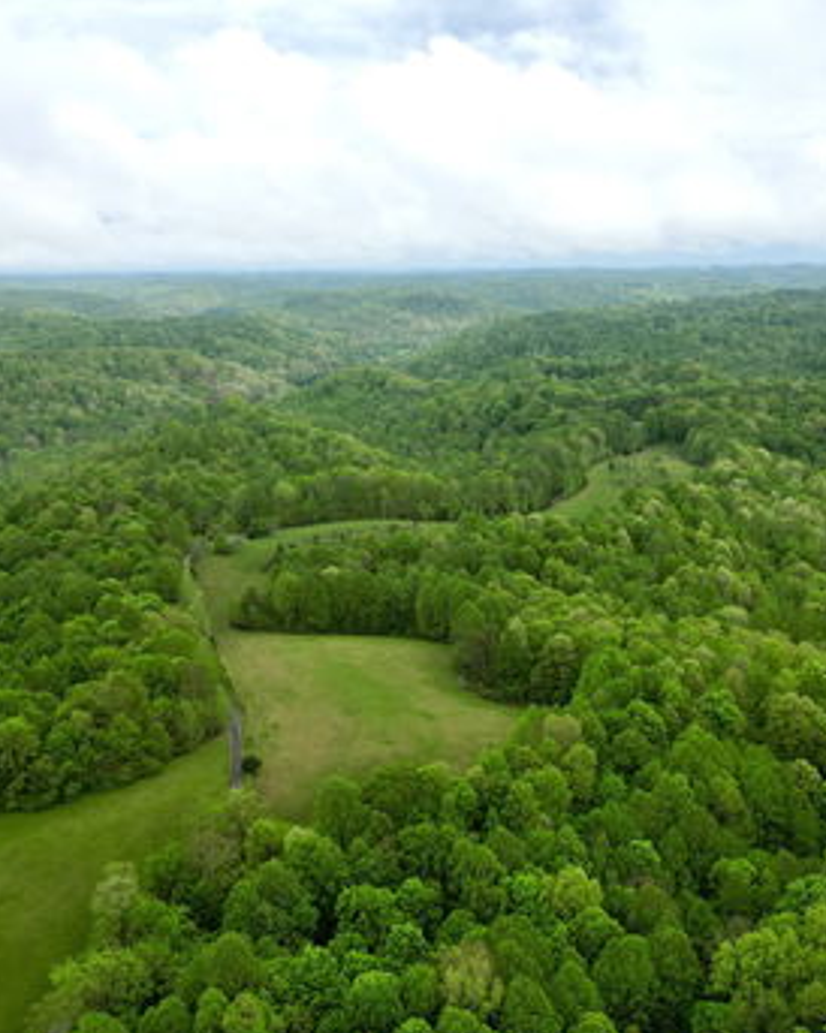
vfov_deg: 51.5
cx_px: 506
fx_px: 1070
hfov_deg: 41.9
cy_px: 500
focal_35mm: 35
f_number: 1.7
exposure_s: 1/800
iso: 100
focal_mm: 6.72
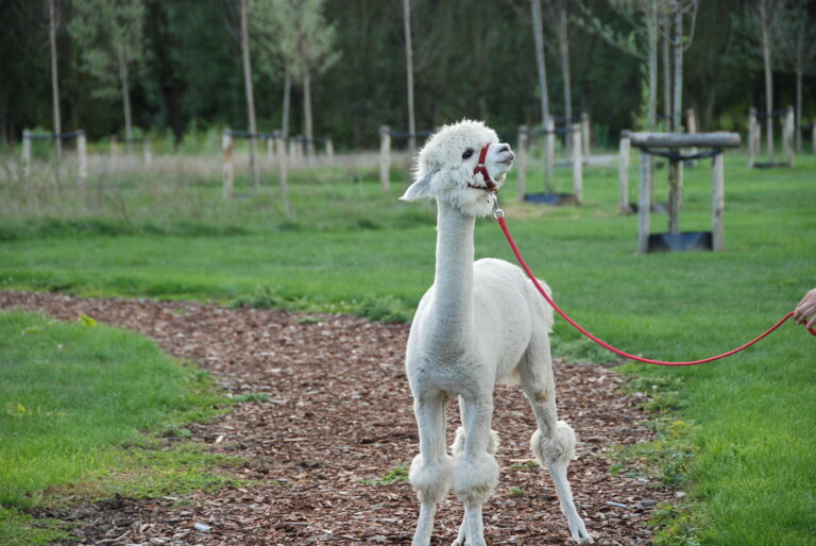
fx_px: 4085
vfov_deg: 7.6
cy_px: 273
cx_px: 408
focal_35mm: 180
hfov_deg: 11.4
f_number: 5.6
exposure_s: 1/200
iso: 400
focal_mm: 120
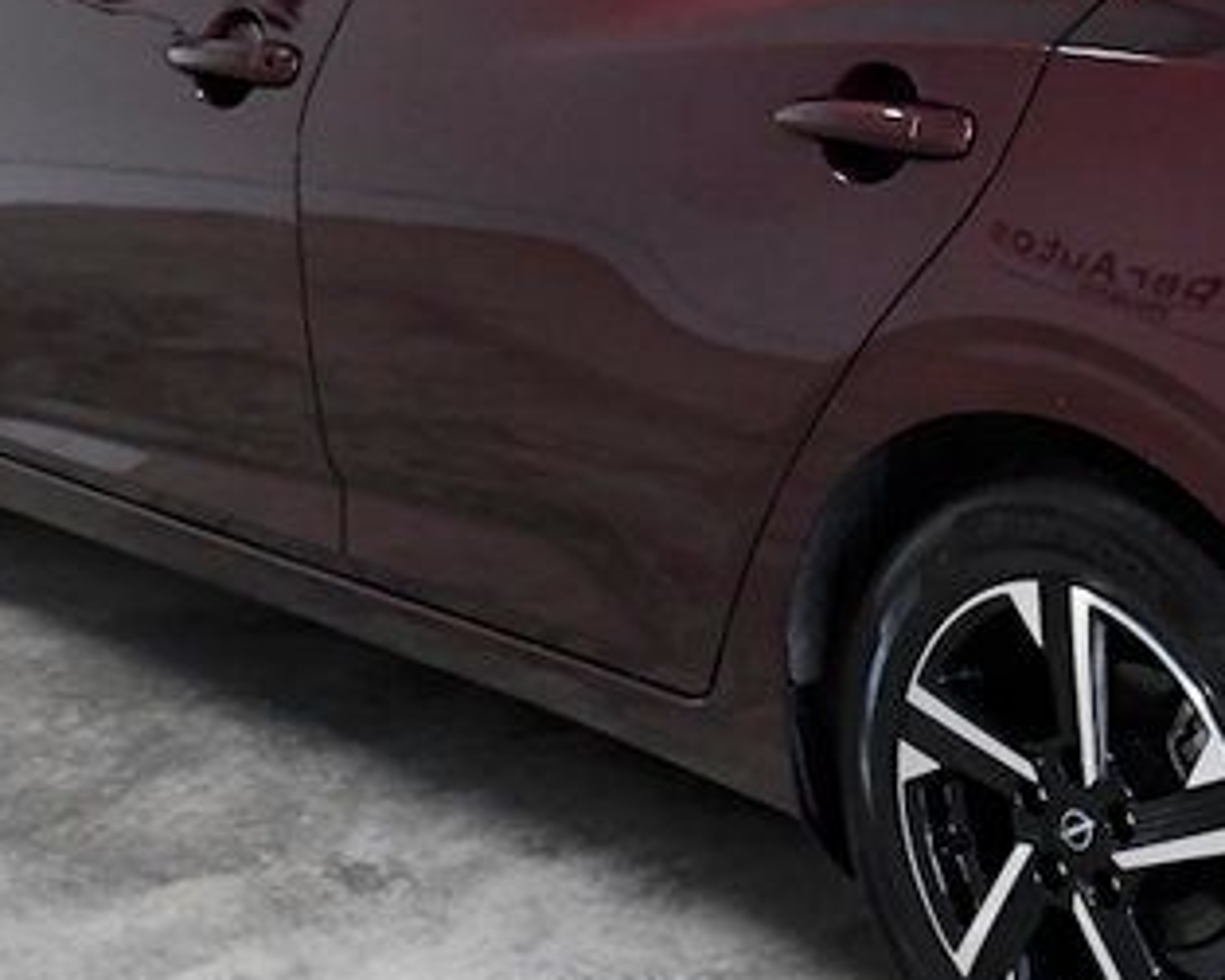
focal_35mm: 101
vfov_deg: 15.2
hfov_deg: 18.3
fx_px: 3661
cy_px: 310
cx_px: 1326
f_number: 9
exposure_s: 1/320
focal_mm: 22
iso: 2500
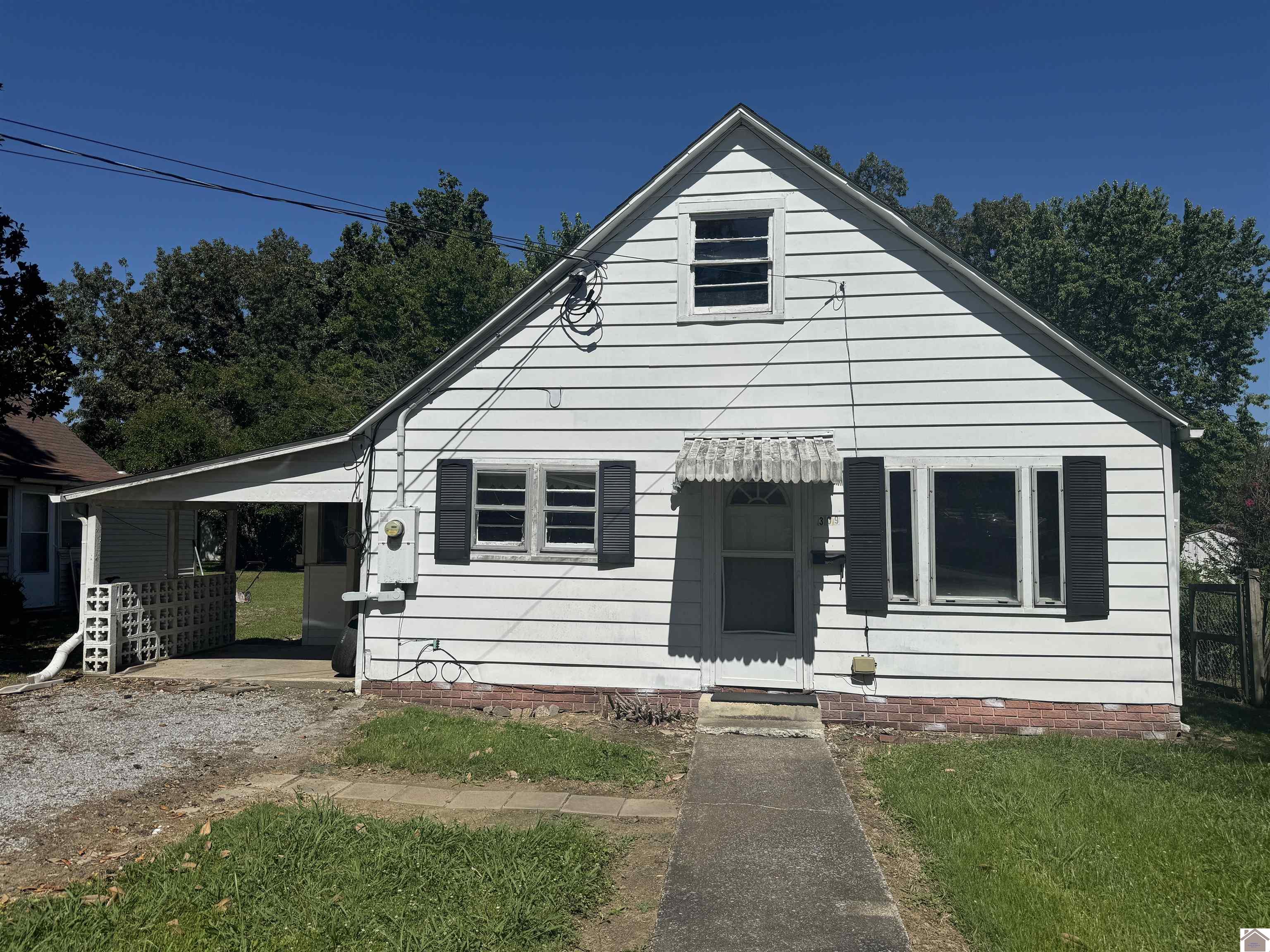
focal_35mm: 24
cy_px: 476
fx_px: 881
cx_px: 635
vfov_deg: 56.8
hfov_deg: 71.6
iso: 80
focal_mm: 6.76
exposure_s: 1/12346
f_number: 1.78
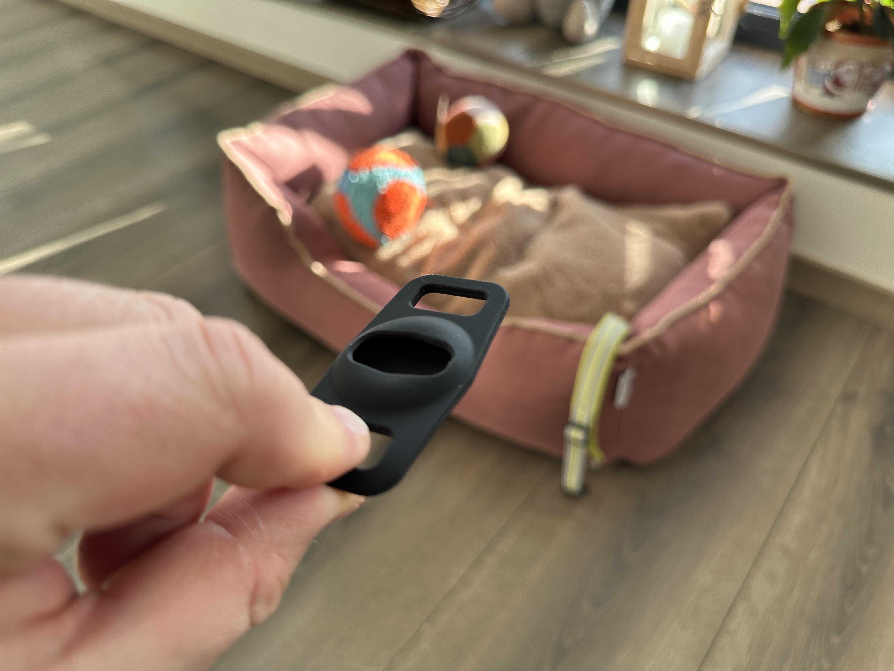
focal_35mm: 24
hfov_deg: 71.6
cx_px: 447
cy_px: 336
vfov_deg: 56.8
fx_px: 620
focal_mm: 6.86
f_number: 1.78
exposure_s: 1/165
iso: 100
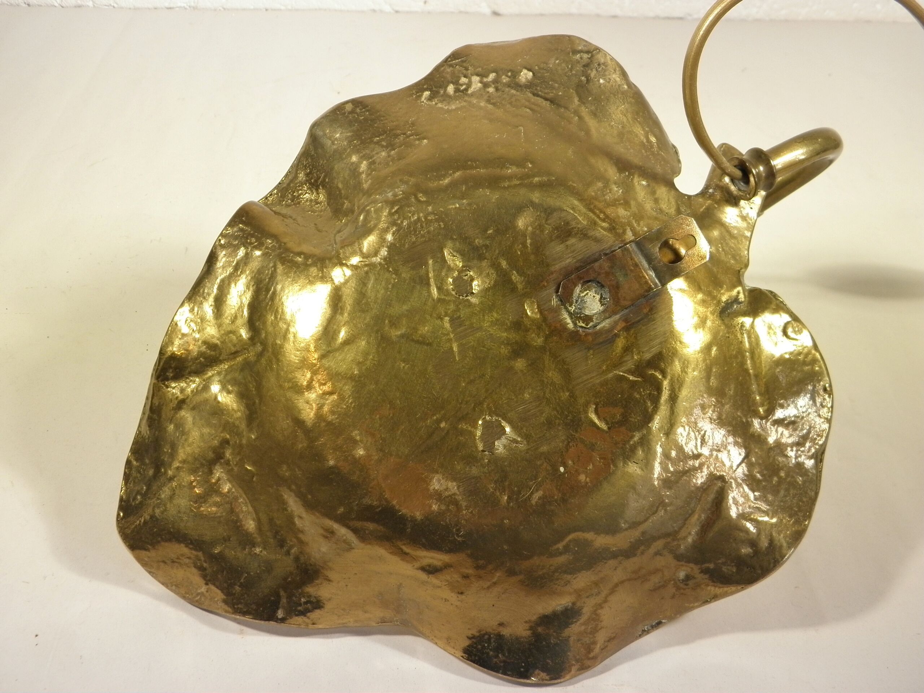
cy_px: 346
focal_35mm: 38
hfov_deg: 49.0
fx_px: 1014
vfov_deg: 37.7
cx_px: 462
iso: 160
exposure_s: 1/40
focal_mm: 6.8
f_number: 3.7
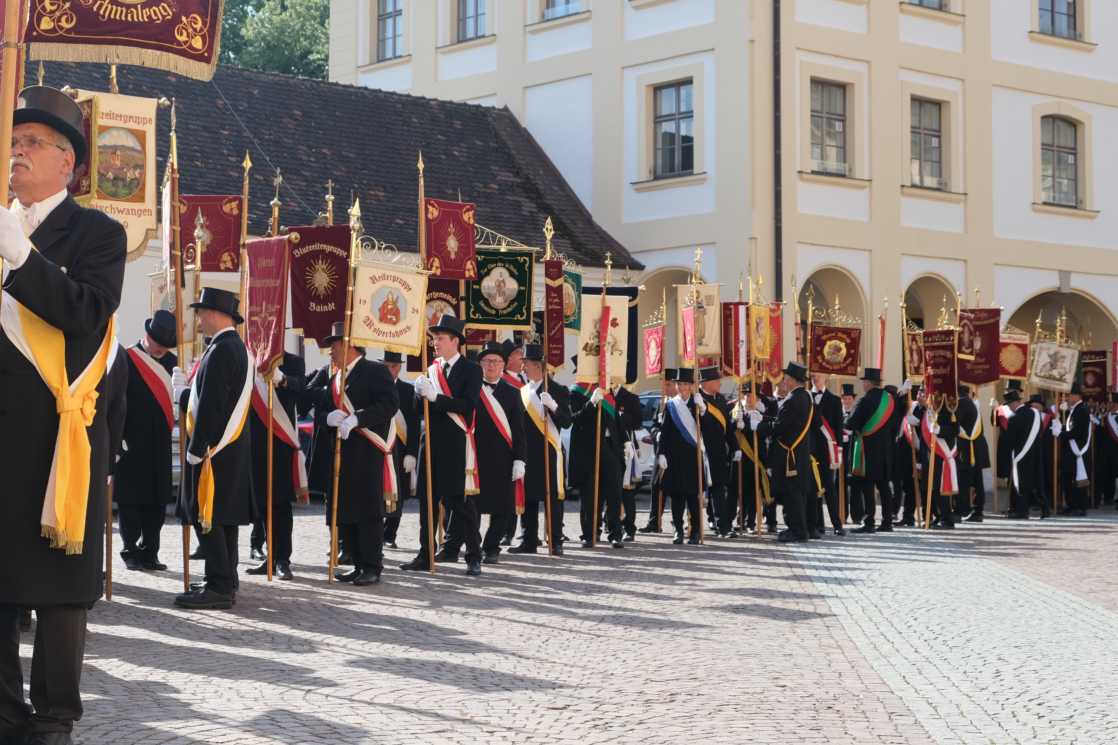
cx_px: 433
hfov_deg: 31.8
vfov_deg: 21.5
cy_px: 301
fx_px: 1956
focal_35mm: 63
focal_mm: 28.9
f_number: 5.6
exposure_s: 1/480
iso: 320
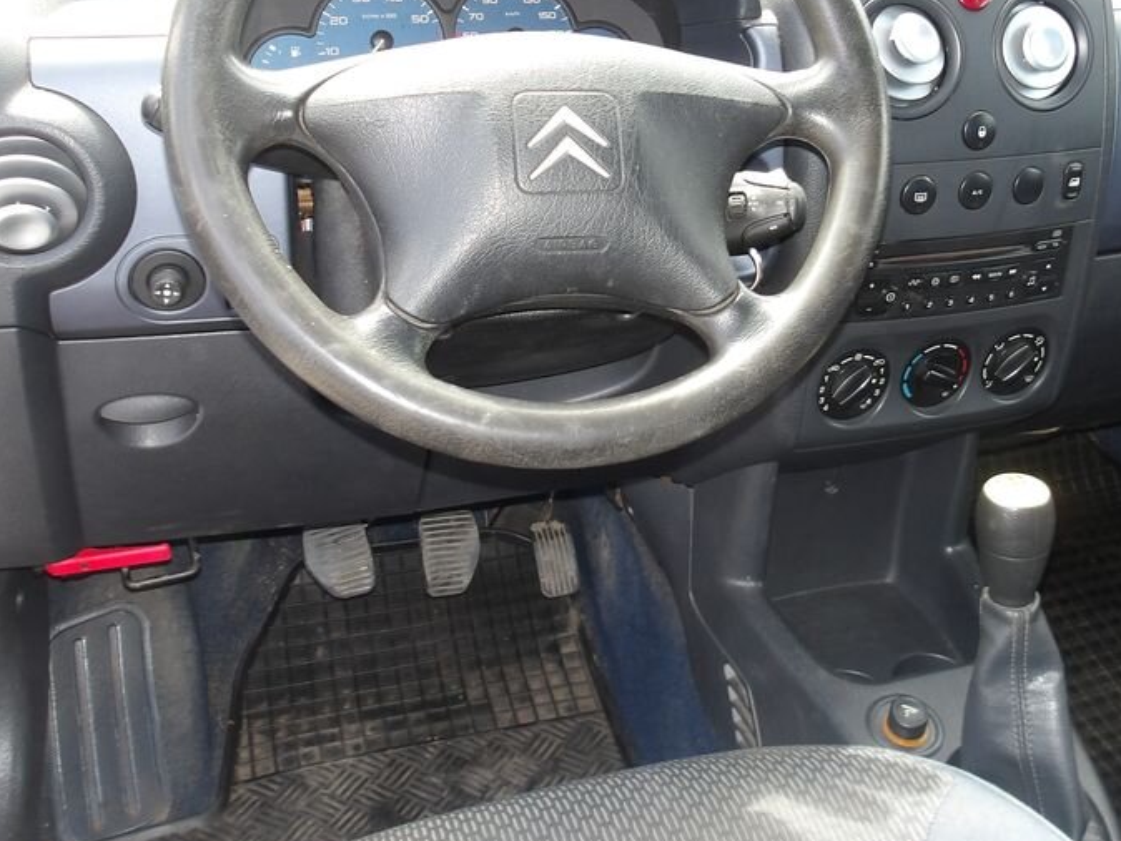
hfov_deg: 45.4
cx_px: 687
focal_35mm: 41
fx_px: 1328
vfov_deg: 34.5
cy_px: 228
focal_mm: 4.9
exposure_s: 1/72
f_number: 3
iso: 100
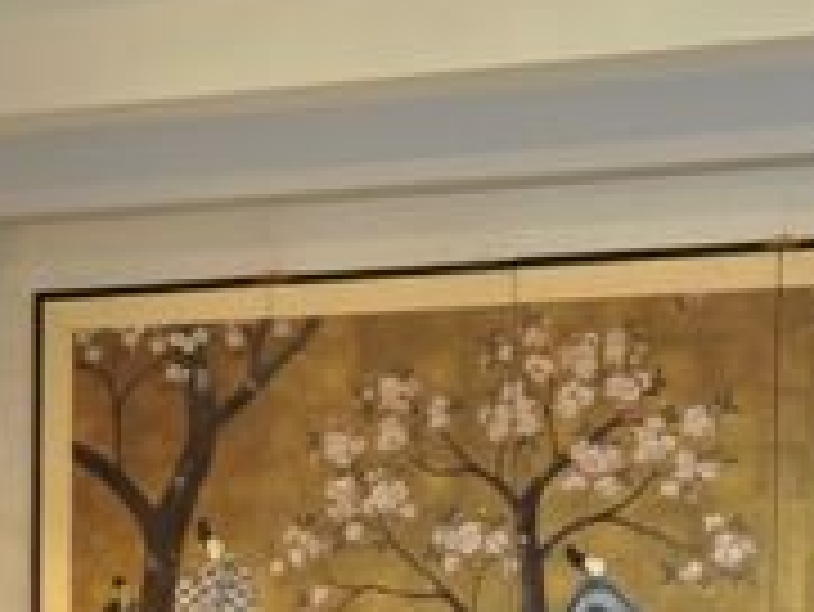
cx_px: 594
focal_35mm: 76
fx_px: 1788
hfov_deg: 25.4
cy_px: 641
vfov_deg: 18.8
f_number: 16
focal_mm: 14
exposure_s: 1.3
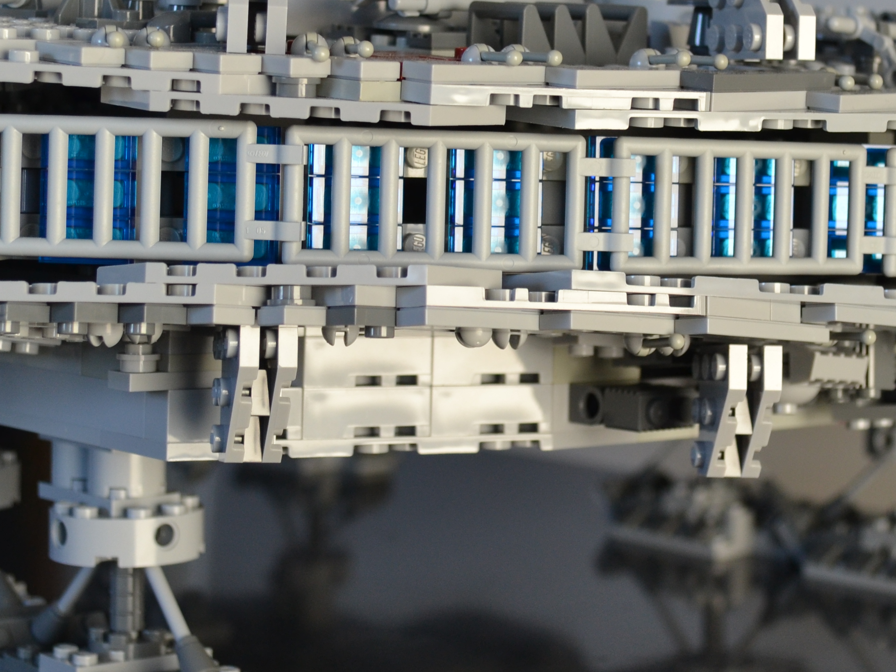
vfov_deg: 20.0
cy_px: 159
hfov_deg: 26.6
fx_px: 1890
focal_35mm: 73
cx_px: 533
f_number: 4
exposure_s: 1/60
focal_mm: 24
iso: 400
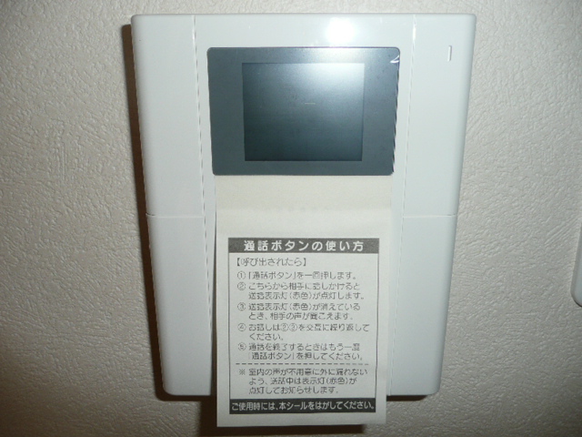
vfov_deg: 49.7
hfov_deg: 63.4
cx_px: 291
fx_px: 471
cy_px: 218
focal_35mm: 28
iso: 100
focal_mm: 4.6
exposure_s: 1/30
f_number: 3.3
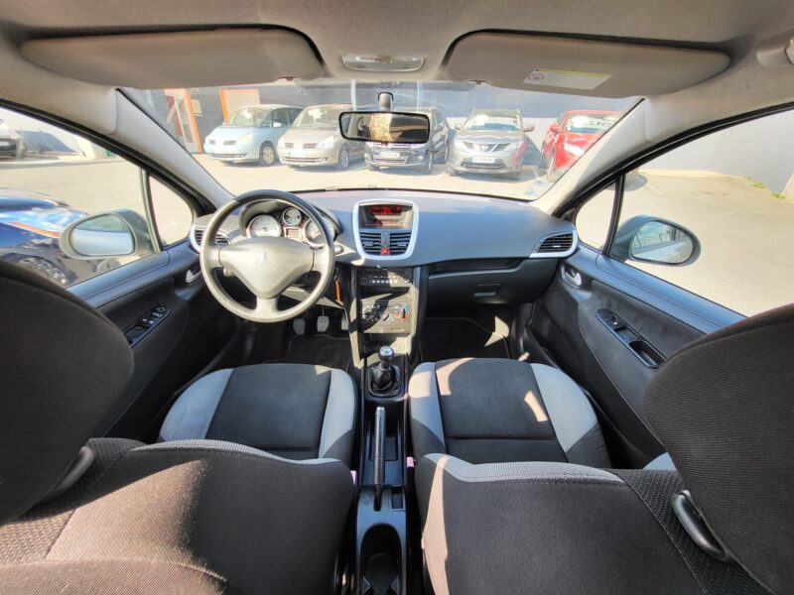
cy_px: 298
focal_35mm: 13
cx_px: 397
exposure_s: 1/100
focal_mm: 1.74
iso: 50
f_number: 2.2
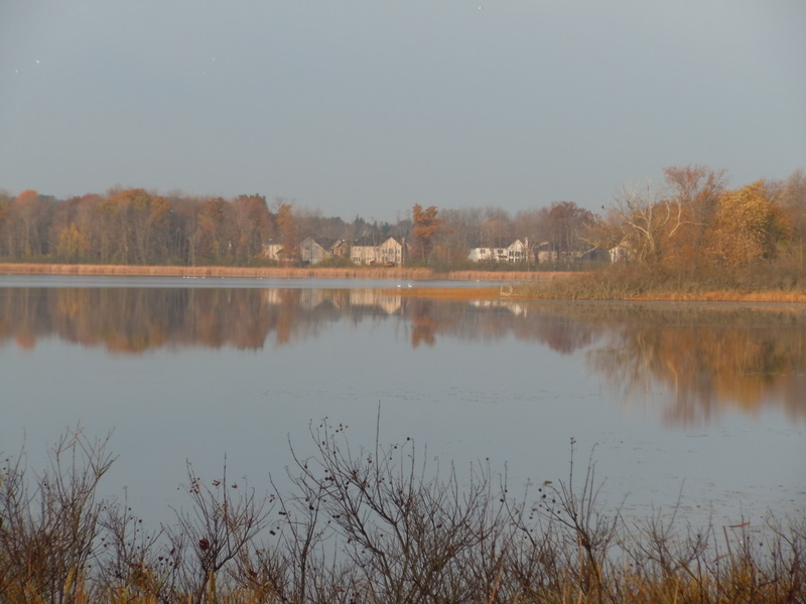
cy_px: 302
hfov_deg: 11.9
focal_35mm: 166
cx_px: 403
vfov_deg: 8.9
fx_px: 3865
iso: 100
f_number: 5.5
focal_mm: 29.8
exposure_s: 1/250
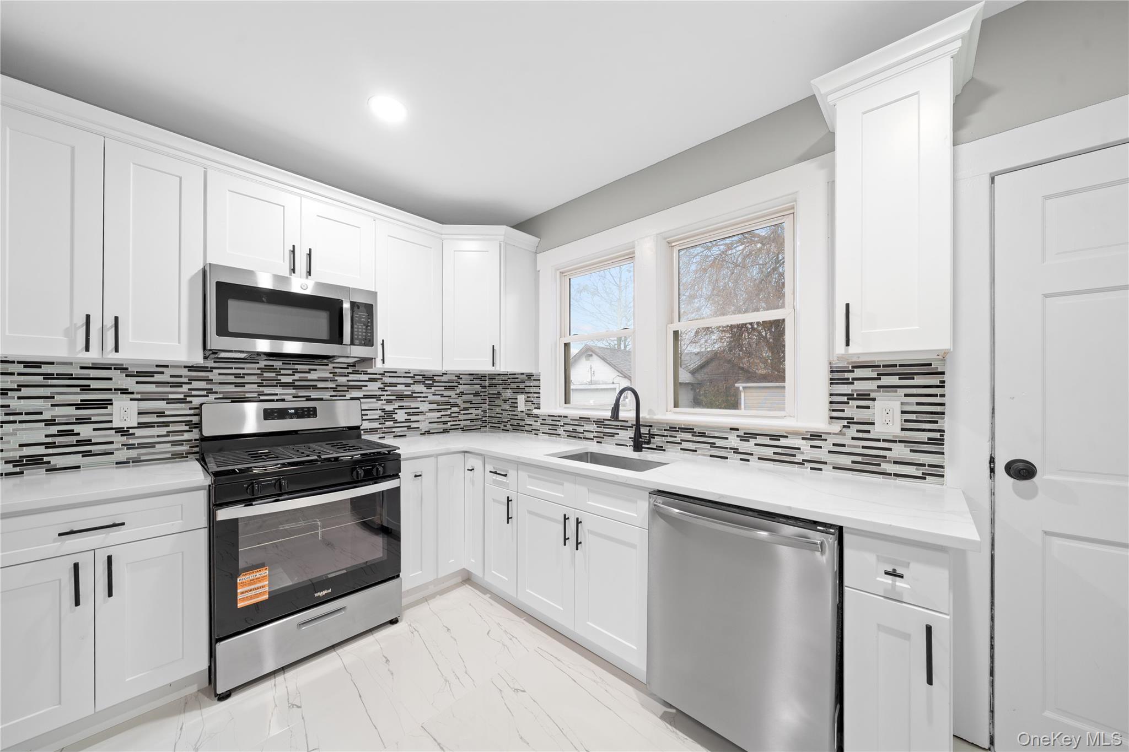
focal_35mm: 12
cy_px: 376
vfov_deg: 90.0
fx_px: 376
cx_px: 564
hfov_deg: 112.6
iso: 250
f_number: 8
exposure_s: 1/1.67
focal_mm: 12
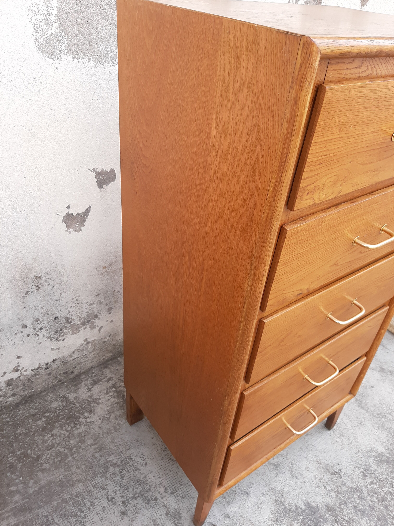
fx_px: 395
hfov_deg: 53.1
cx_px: 197
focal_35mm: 26
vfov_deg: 67.3
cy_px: 263
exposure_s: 1/197
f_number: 1.7
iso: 40
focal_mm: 3.93
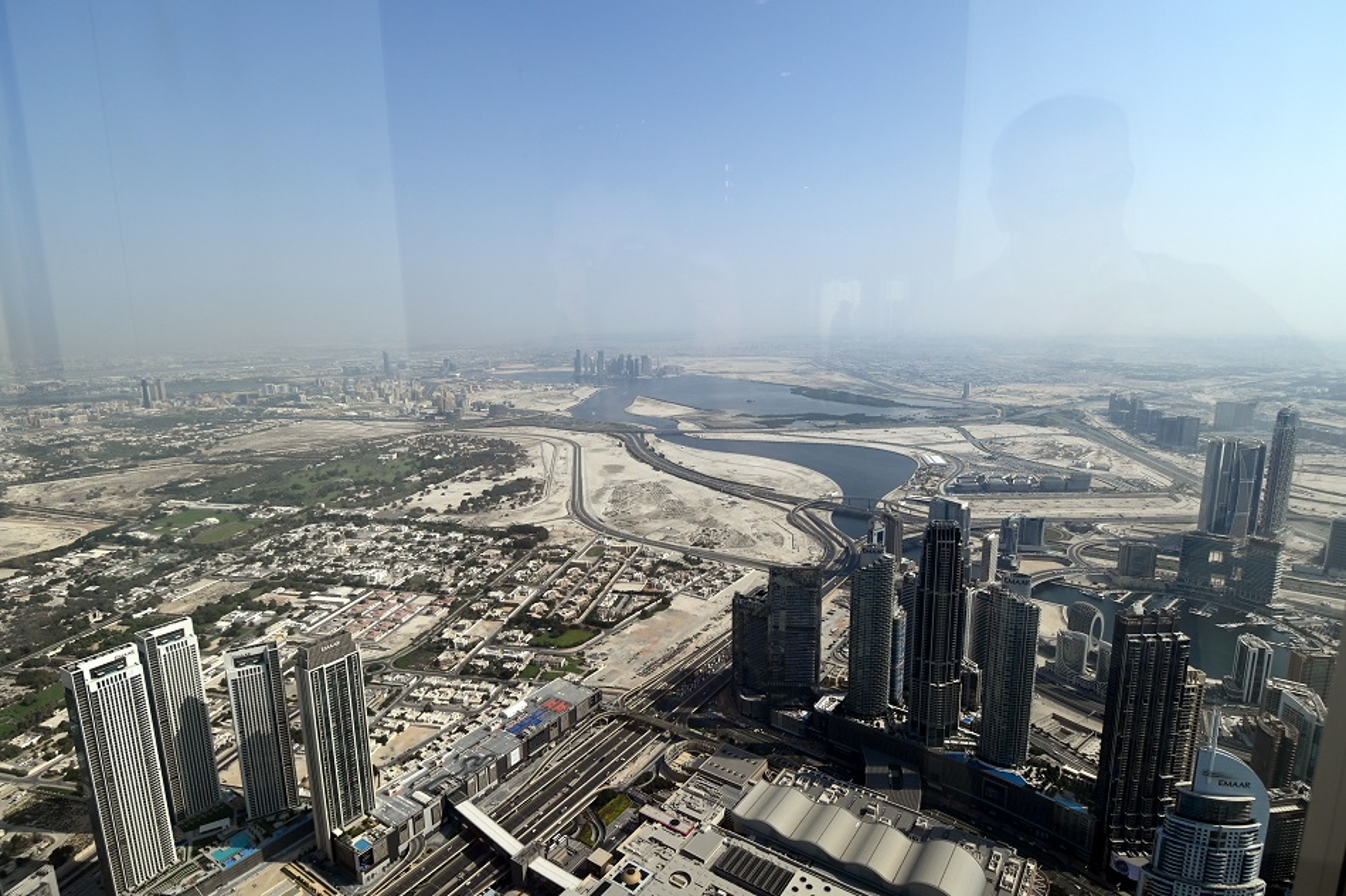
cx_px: 673
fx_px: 673
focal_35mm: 18
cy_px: 448
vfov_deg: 67.4
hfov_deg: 90.0
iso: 100
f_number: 5.6
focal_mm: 12
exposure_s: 1/250
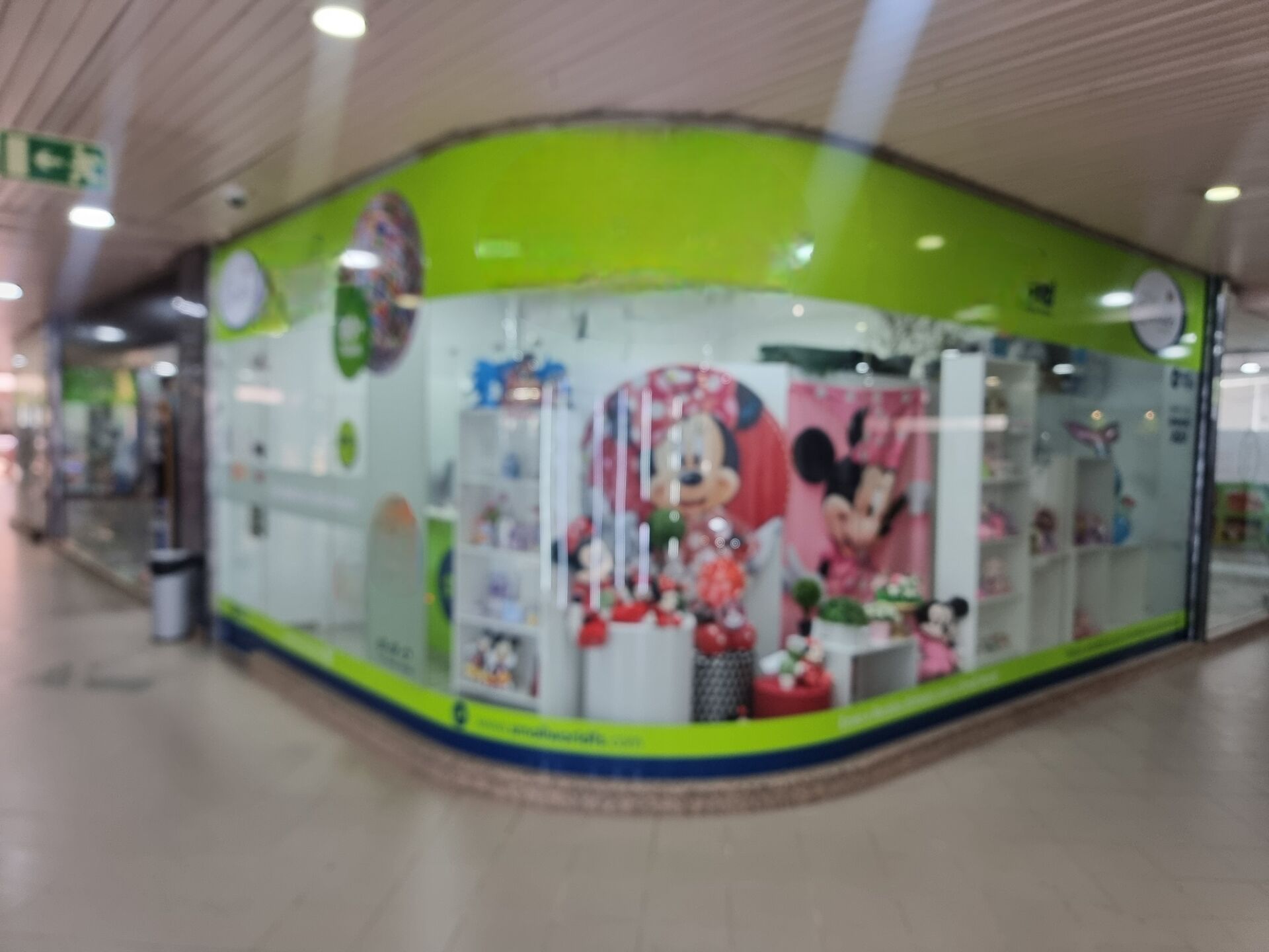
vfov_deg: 56.8
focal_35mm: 24
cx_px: 634
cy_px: 476
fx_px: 880
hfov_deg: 71.6
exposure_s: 1/100
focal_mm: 6.7
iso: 320
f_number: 1.8
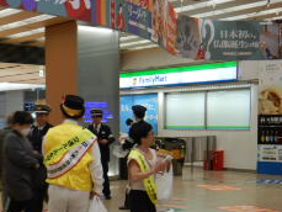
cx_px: 99
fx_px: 546
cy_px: 170
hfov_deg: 28.8
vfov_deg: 21.7
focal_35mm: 67
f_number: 2.8
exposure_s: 1/30
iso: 125
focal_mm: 4.3
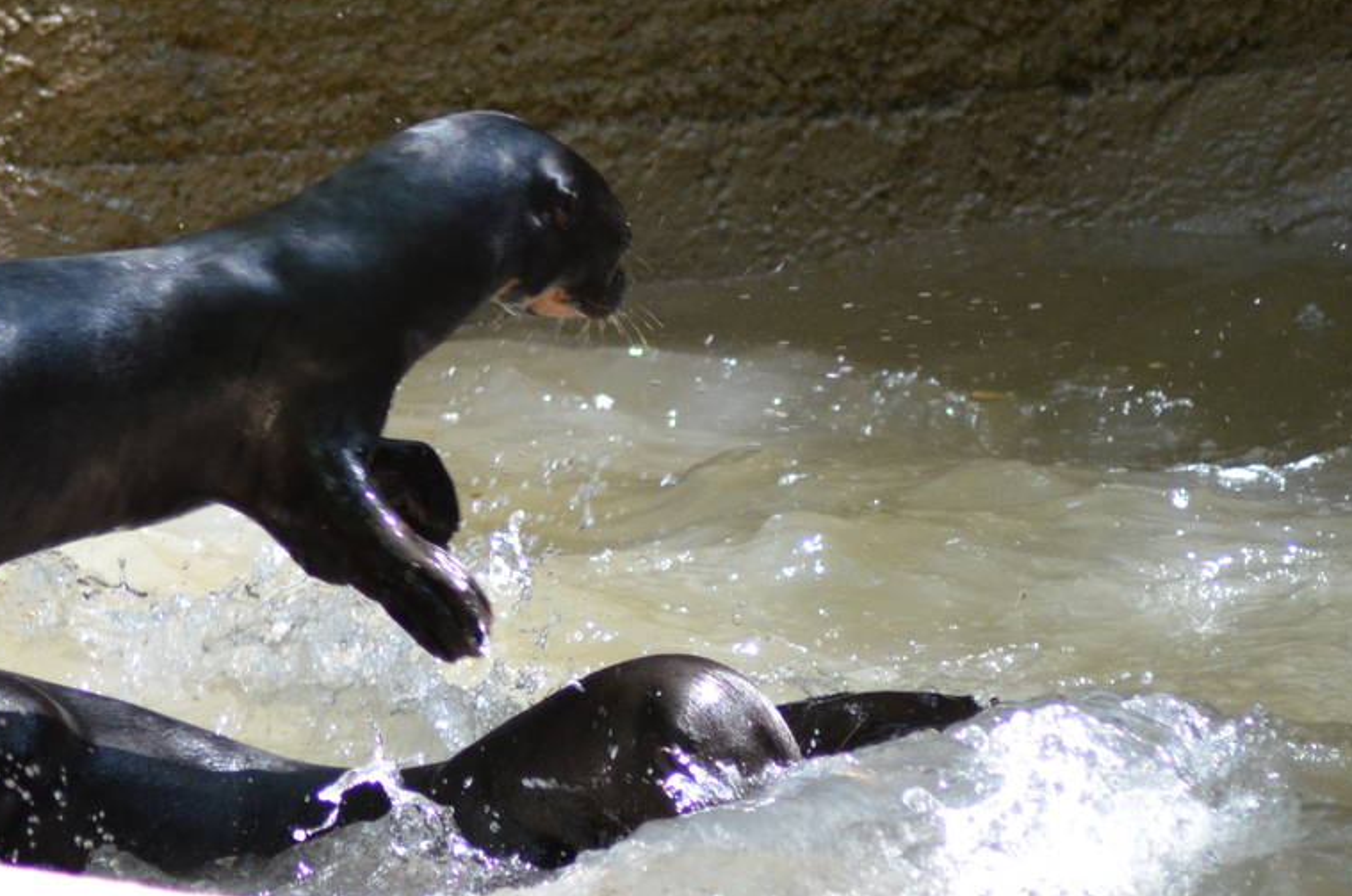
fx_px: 18369
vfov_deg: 2.8
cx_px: 461
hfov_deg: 4.2
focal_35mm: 490
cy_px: 419
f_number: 4.5
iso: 1250
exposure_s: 1/500
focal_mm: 155
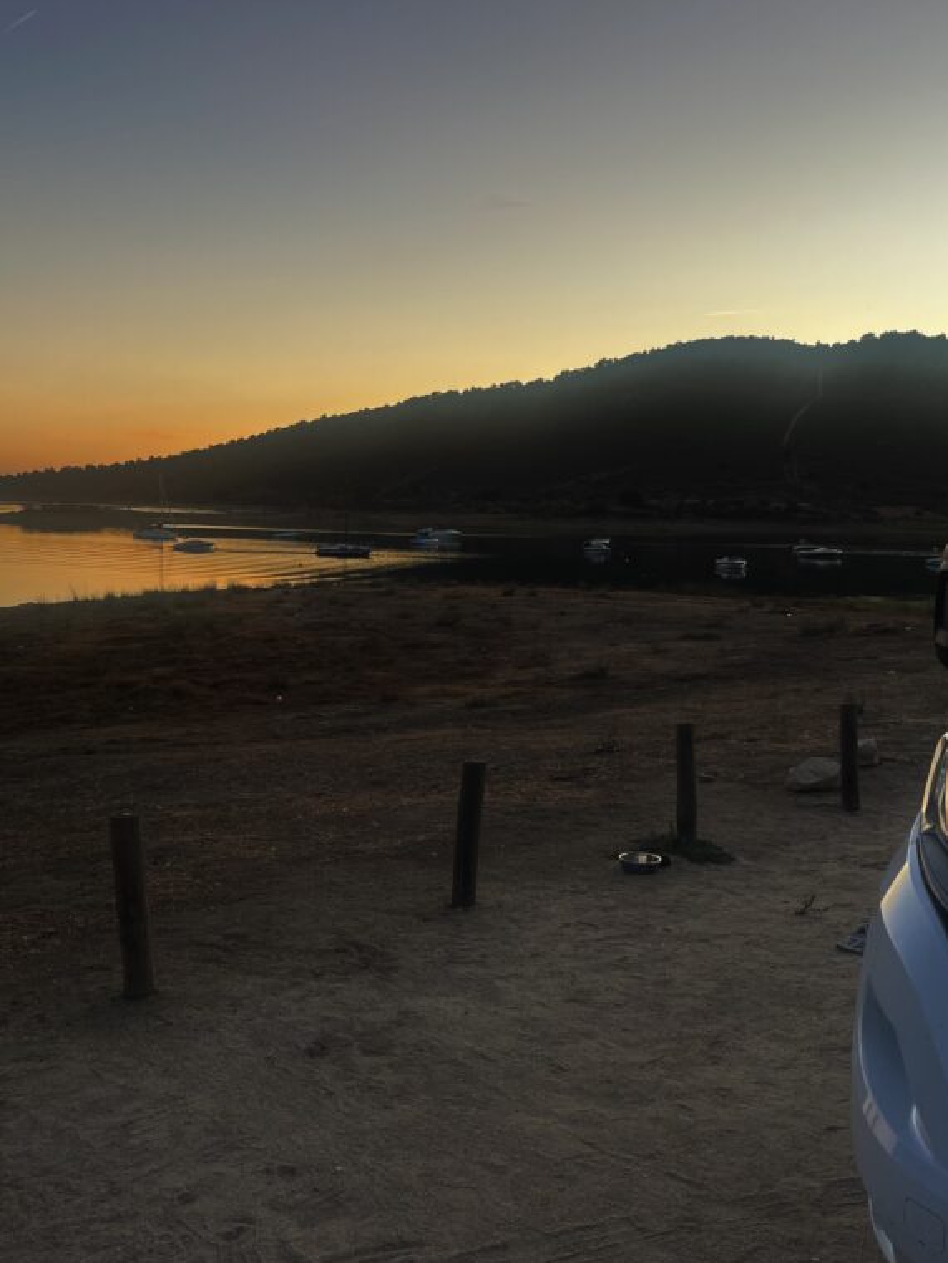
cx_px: 452
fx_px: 1278
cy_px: 632
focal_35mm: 35
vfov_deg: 52.6
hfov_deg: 40.7
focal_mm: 5.1
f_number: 1.6
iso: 80
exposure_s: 1/121
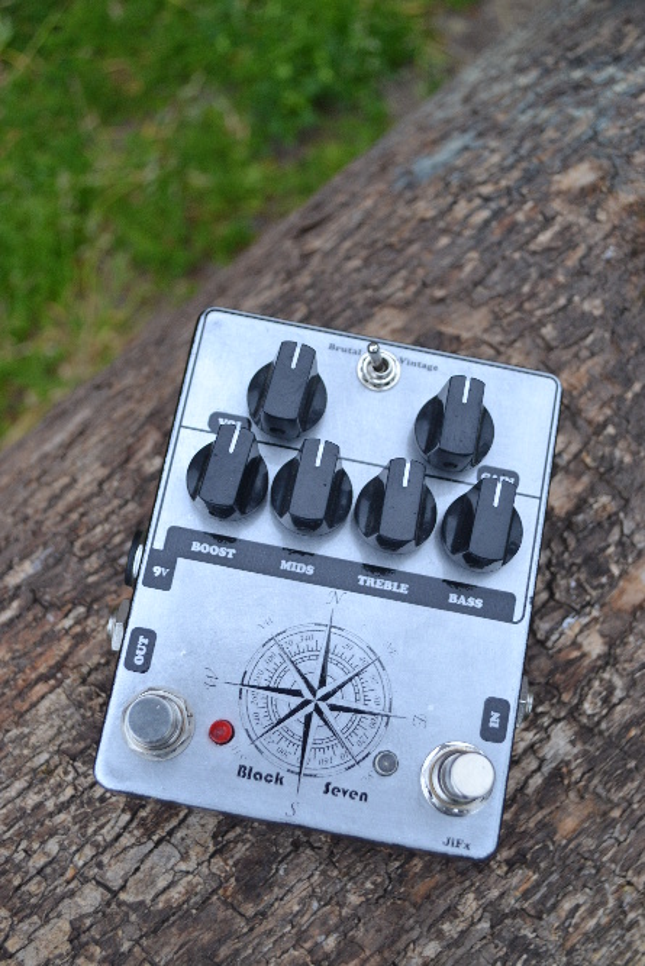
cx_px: 322
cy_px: 483
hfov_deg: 29.9
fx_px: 1209
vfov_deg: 43.6
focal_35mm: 45
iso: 720
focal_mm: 30
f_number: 4.5
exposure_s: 1/60
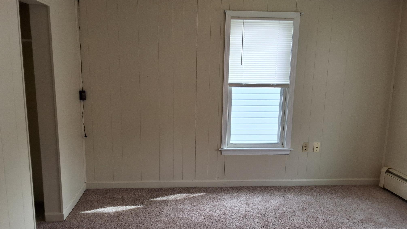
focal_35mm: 31
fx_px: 335
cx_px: 201
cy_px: 131
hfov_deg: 62.6
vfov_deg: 37.7
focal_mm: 2.91
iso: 32
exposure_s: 1/130
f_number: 1.9
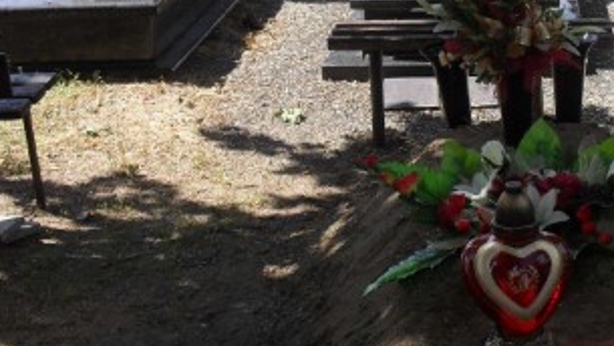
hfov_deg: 25.9
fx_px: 1303
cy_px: 82
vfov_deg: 15.1
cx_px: 513
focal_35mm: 80
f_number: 3.2
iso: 100
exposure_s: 1/500
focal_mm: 6.3
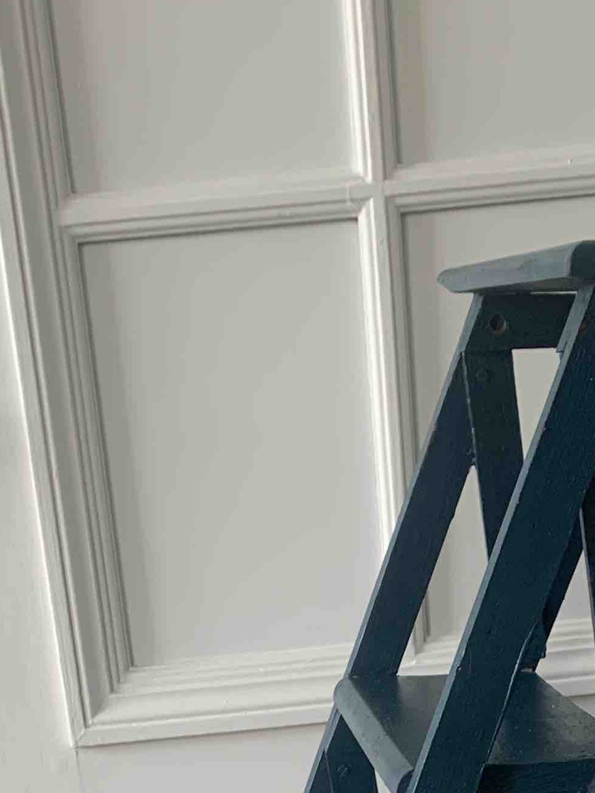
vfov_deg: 20.9
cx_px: 393
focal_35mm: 80
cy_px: 1168
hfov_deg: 18.4
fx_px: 1833
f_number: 1.8
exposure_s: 1/93
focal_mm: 4.25
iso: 100
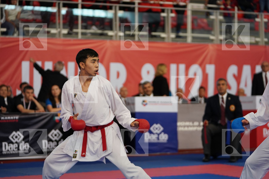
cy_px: 90
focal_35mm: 114
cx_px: 134
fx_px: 852
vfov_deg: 12.0
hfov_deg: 17.9
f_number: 2.8
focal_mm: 114
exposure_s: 1/1000
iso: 1600
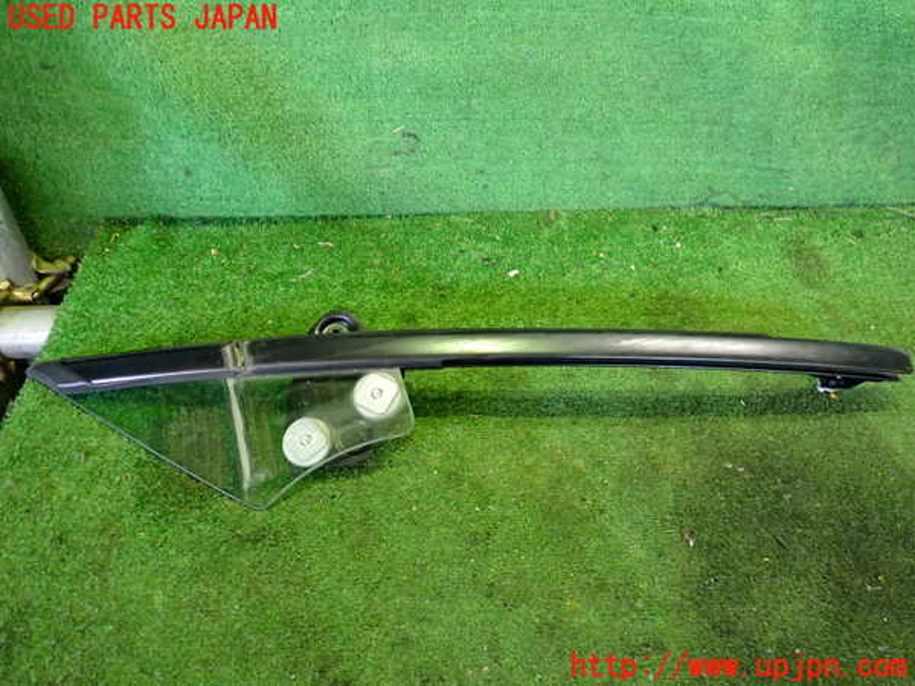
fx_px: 793
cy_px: 343
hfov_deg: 60.0
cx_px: 458
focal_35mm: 30
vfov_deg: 46.8
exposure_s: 1/30
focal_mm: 5.4
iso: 640
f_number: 2.3
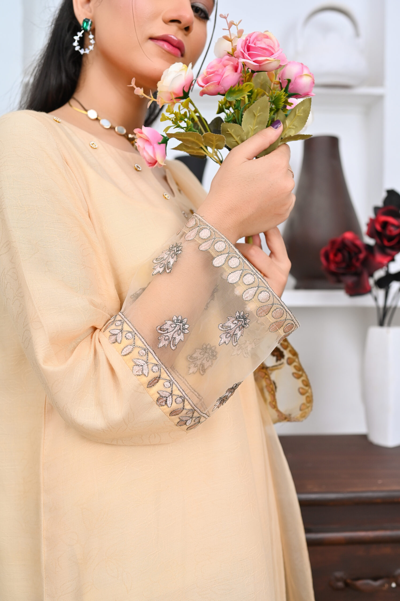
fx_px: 584
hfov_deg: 37.8
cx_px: 200
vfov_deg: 54.5
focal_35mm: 35
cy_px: 300
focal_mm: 35
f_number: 4
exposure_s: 1/160
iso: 320
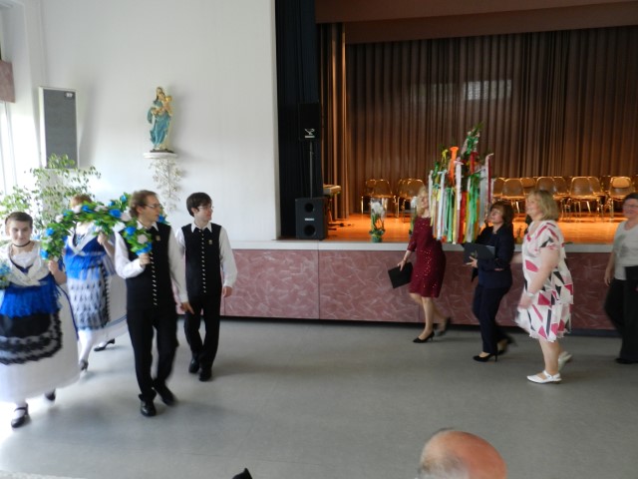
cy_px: 240
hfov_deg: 69.4
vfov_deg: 54.9
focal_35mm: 25
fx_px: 461
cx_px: 319
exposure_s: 1/25
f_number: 3.5
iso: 280
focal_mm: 4.5
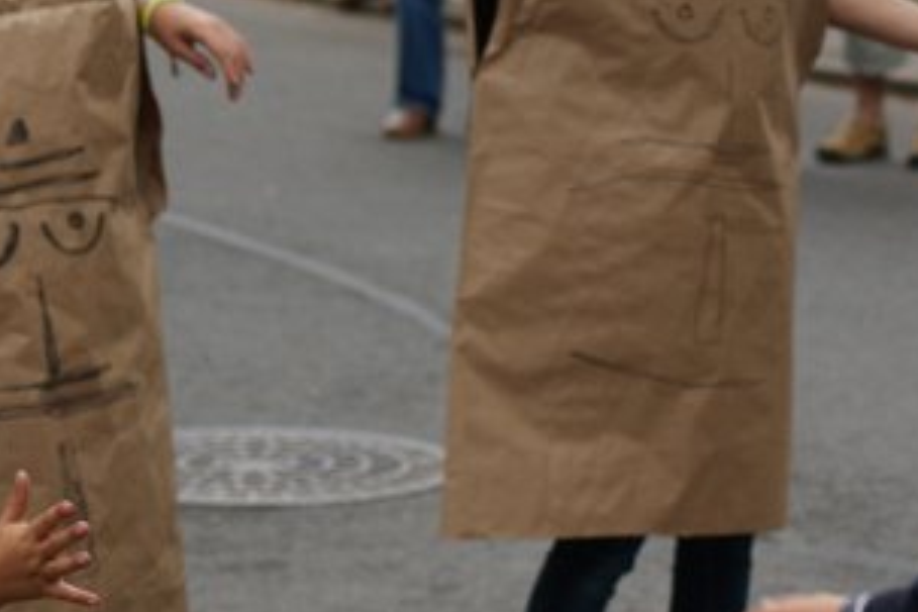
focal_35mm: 222
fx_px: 5661
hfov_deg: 9.3
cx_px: 233
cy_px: 206
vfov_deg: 6.2
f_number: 4.5
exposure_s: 1/160
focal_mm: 70
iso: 100
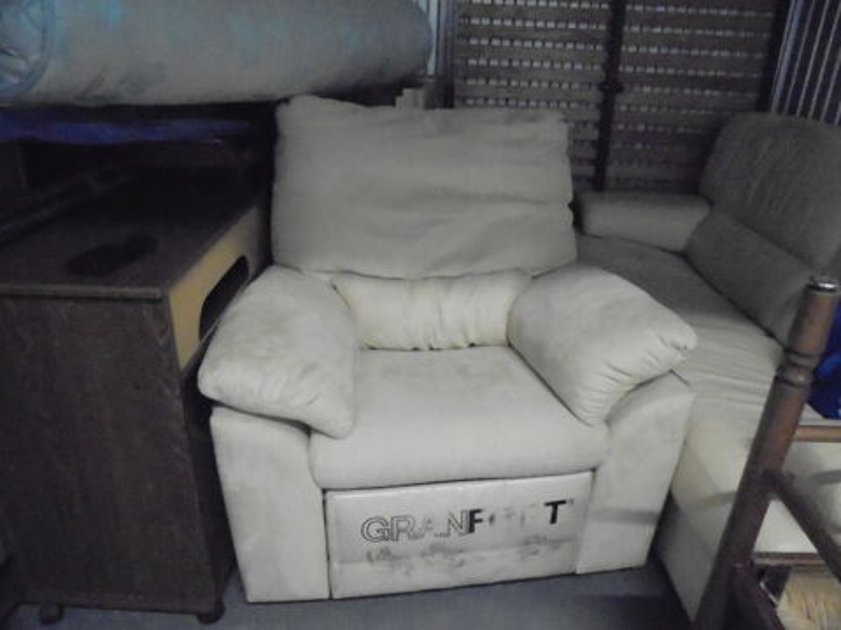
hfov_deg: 67.3
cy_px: 315
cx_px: 420
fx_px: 632
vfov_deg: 53.1
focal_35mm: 26
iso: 1600
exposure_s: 1/40
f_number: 3.5
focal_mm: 4.6
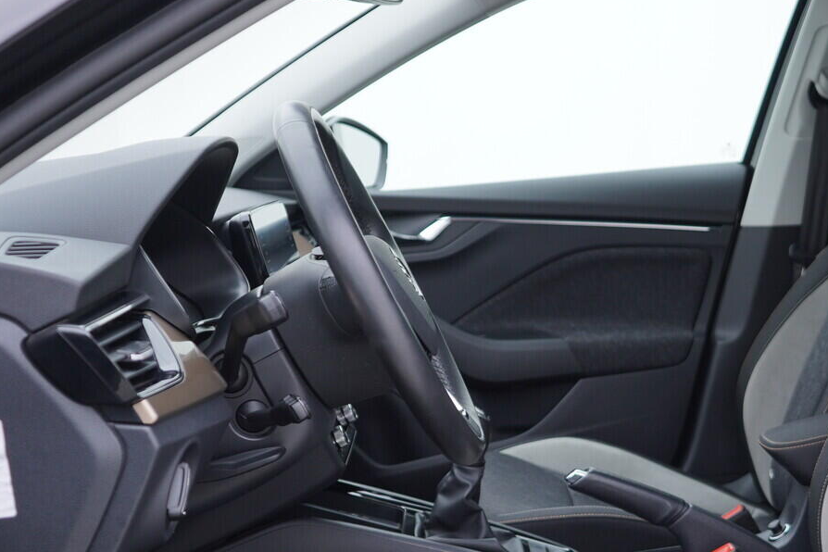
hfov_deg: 34.3
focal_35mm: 58
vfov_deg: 23.2
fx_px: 1334
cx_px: 530
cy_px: 382
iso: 125
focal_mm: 24
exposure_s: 1/40
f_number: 2.8
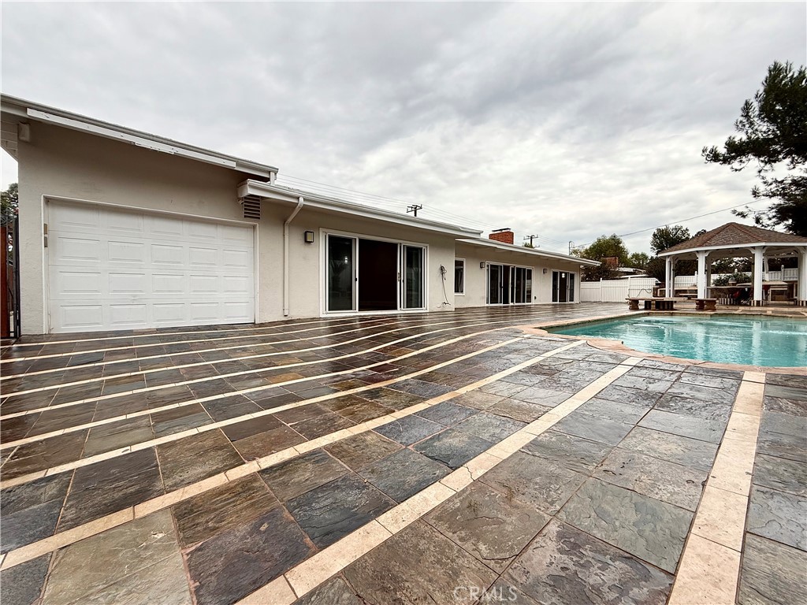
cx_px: 404
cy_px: 302
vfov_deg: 85.7
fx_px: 326
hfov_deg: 102.1
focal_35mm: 14
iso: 50
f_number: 2.2
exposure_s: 1/985
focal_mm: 2.22
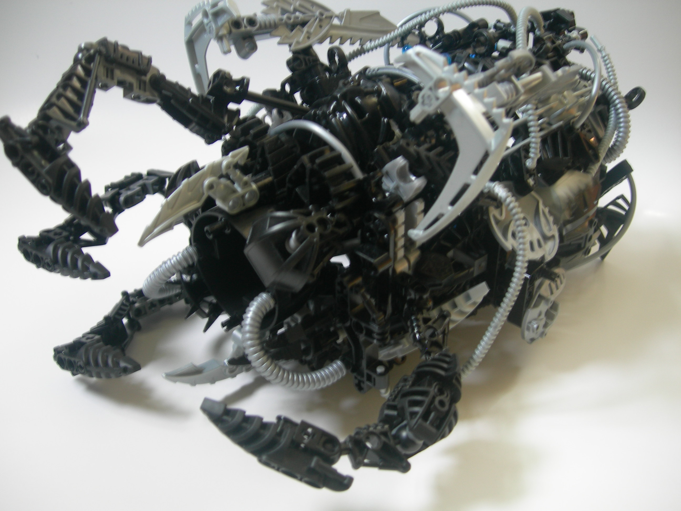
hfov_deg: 49.0
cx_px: 340
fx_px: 748
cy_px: 256
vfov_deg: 37.7
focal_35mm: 38
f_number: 2.8
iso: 50
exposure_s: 1/4.3
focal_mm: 7.8
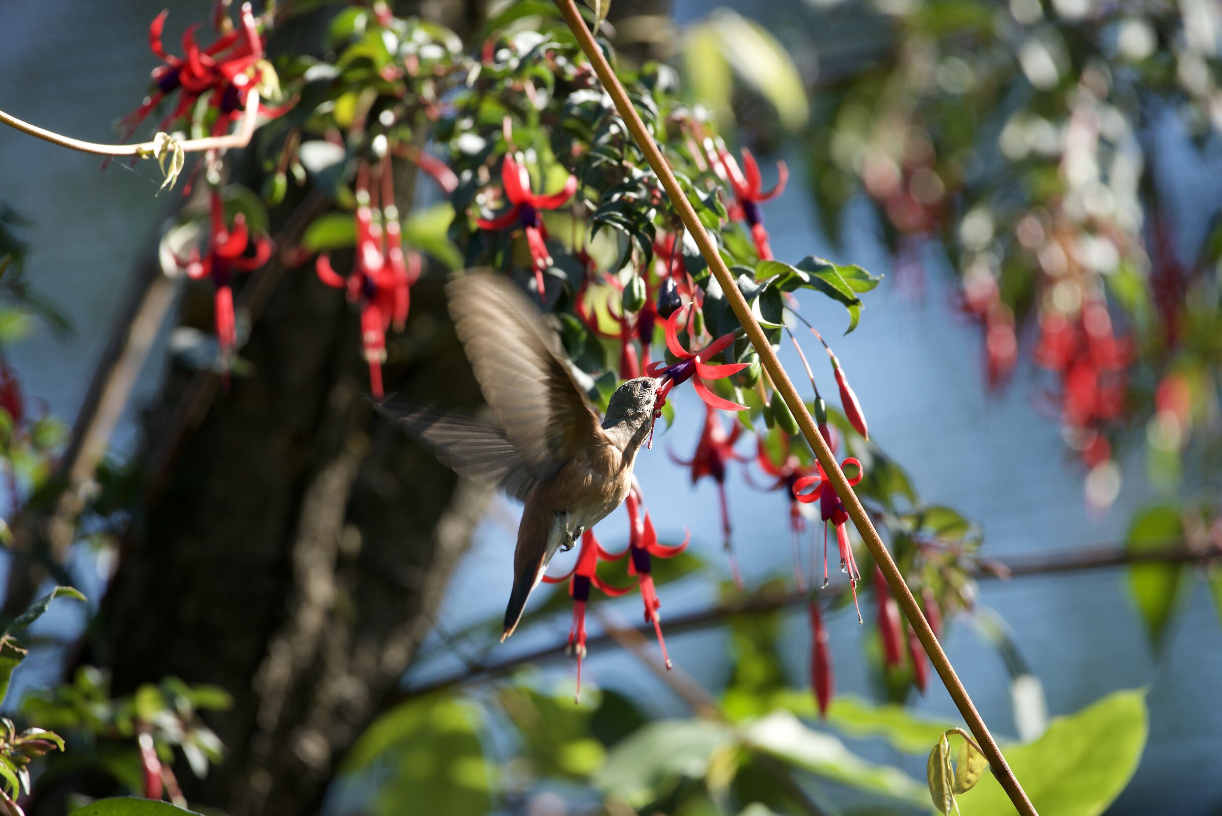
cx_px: 611
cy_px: 408
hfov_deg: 4.1
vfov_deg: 2.8
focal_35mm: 500
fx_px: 16977
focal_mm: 500
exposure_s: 1/500
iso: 800
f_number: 6.3
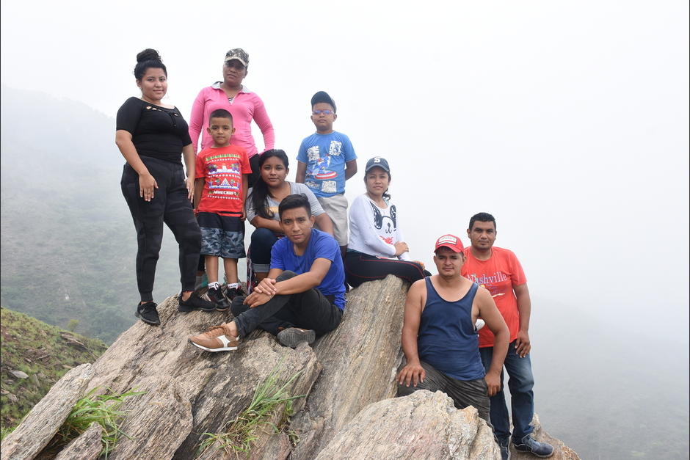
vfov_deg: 40.0
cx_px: 345
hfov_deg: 57.2
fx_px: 633
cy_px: 230
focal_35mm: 33
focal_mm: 22
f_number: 8
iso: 125
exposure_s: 1/125
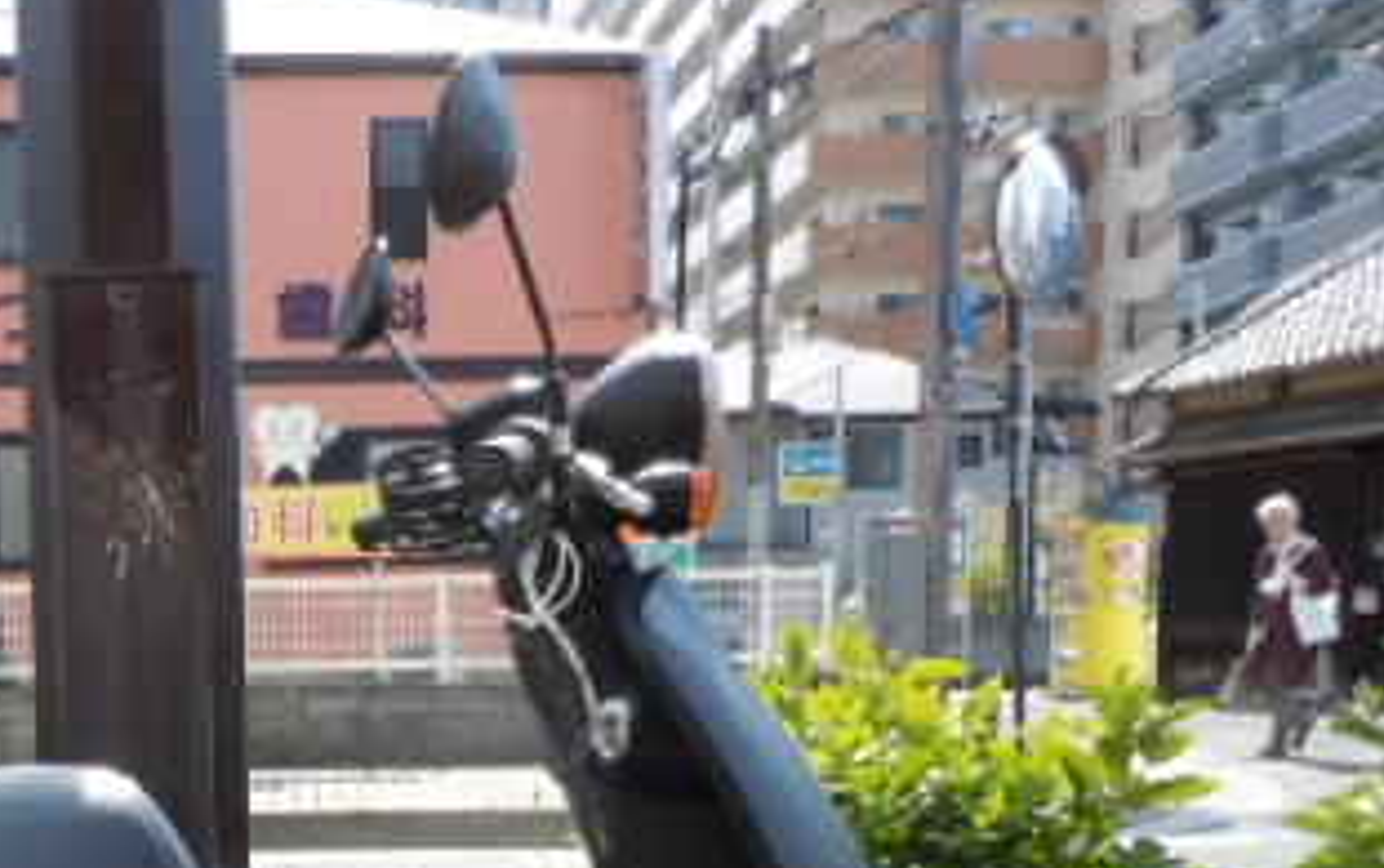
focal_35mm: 61
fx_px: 2303
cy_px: 970
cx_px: 178
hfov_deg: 32.1
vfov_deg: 20.3
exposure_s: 1/250
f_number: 3.7
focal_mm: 5
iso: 100
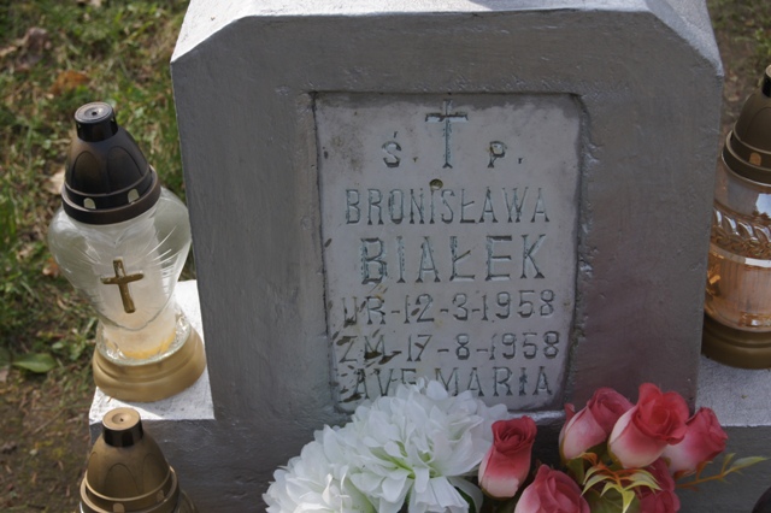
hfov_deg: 24.6
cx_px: 386
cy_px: 256
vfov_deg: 16.5
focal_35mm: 82
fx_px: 1766
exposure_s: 1/200
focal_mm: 55
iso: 200
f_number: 10
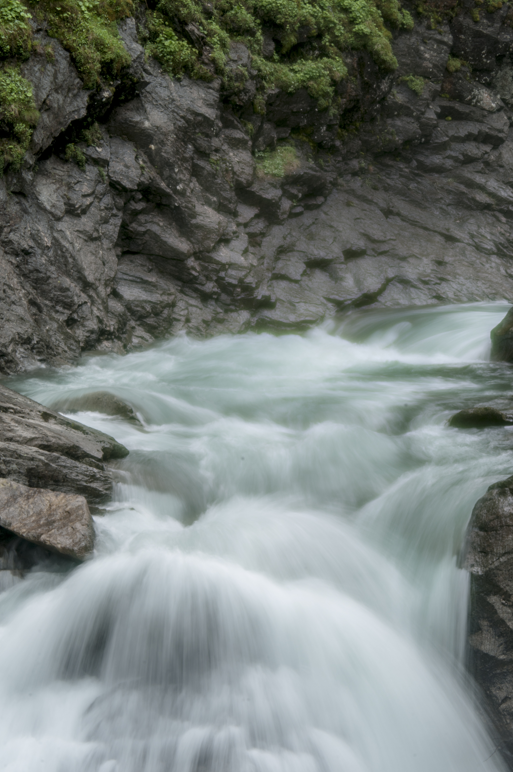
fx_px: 1950
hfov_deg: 15.0
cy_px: 386
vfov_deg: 22.4
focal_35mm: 91
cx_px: 259
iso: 200
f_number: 29
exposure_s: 1/4
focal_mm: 60
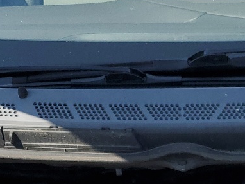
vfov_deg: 12.2
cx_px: 198
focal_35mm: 109
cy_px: 351
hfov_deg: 17.9
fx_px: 771
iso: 50
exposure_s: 1/2000
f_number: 1.5
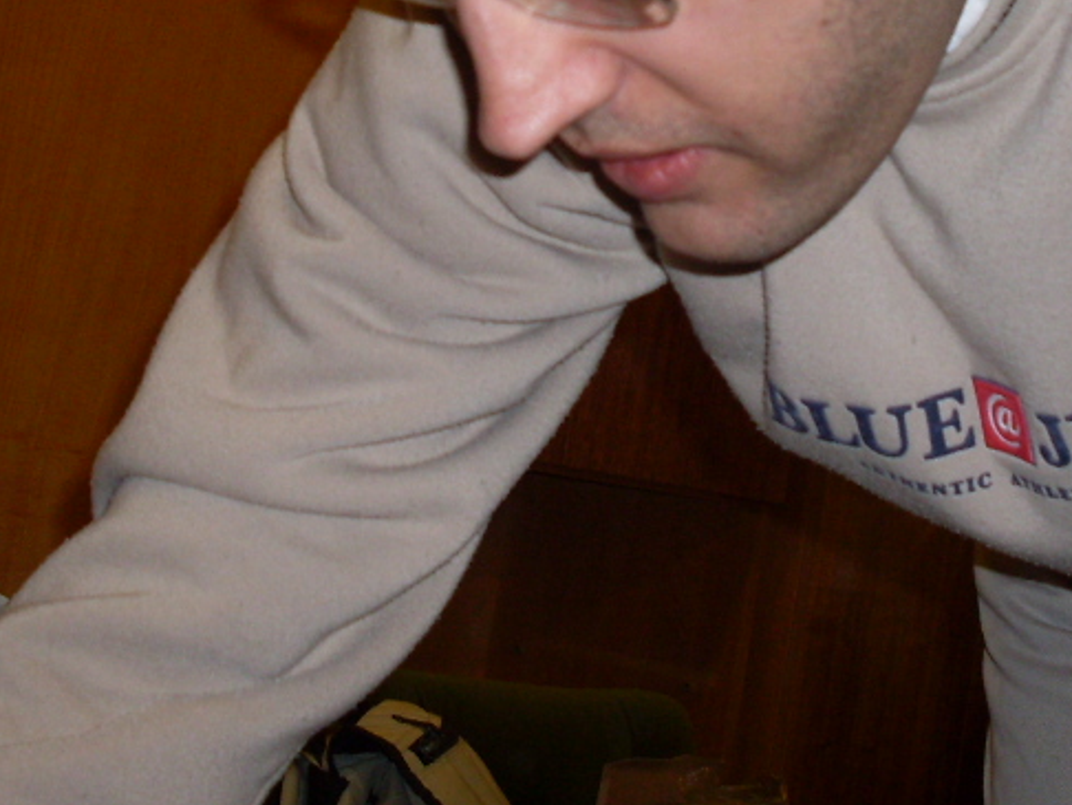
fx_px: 2479
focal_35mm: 80
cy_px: 44
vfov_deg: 18.1
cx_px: 633
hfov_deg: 24.4
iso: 100
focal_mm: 6.3
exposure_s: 1/45
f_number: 2.8
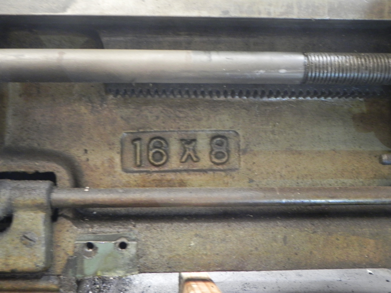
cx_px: 196
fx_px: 418
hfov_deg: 50.1
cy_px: 146
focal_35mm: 37
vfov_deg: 38.7
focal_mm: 6.6
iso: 400
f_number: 3.2
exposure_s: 1/8.5
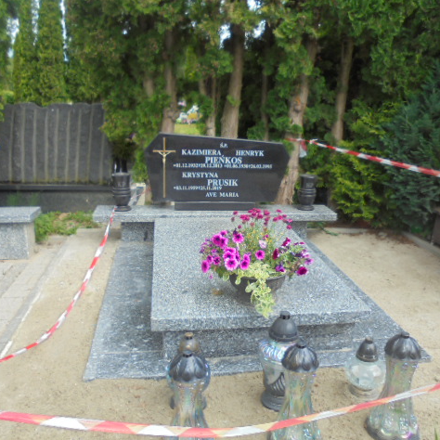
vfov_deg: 52.5
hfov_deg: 52.5
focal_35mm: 31
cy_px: 220
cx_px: 218
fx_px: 446
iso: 100
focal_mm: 4.6
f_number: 3.5
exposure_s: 1/160
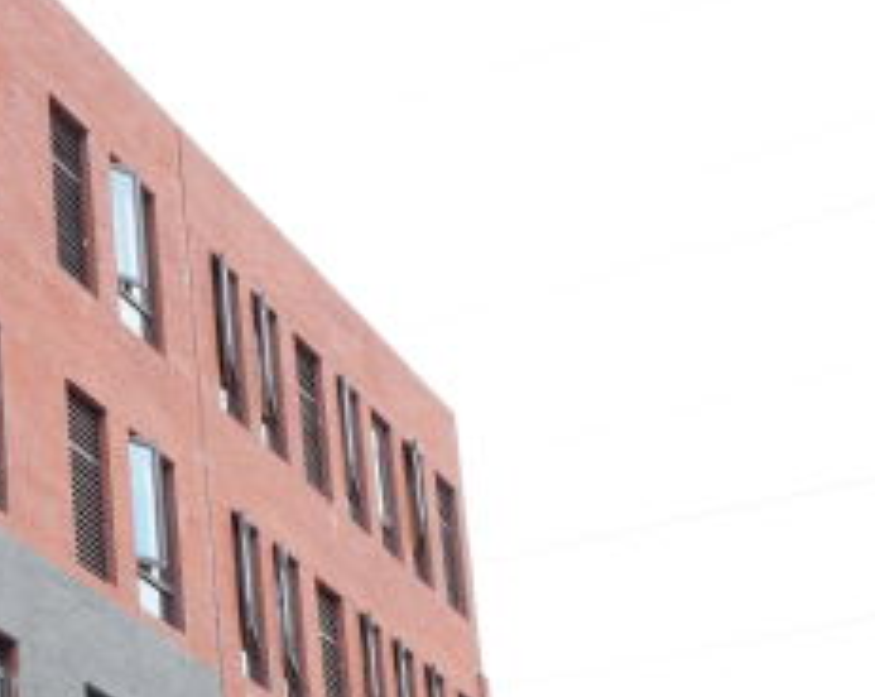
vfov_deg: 15.9
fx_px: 2353
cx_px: -148
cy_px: 924
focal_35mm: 91
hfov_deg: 19.9
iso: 320
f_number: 7.1
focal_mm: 18.3
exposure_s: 1/250
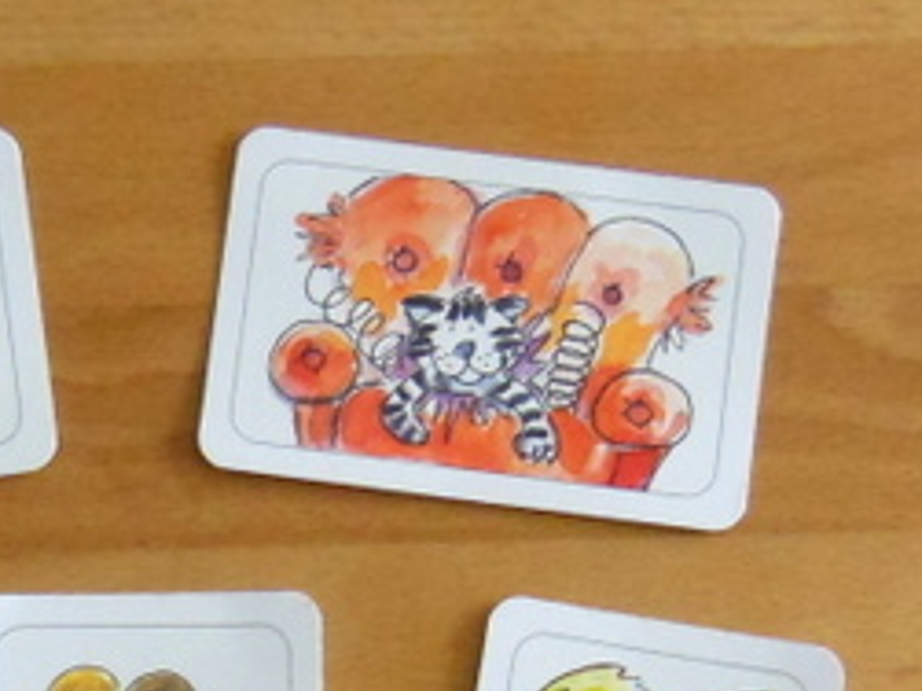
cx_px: 191
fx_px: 2715
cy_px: 856
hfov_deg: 19.1
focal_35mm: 102
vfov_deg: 14.0
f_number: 3.5
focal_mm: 4.5
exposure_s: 1/25
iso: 800
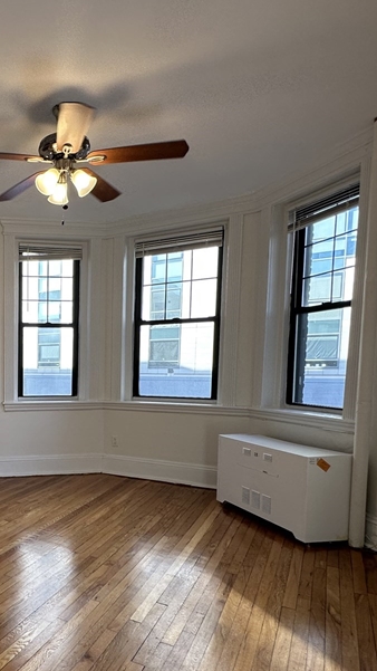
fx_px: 462
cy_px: 409
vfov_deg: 71.0
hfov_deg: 38.8
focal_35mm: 26
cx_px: -9
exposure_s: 1/120
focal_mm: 2.22
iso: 50
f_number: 2.2
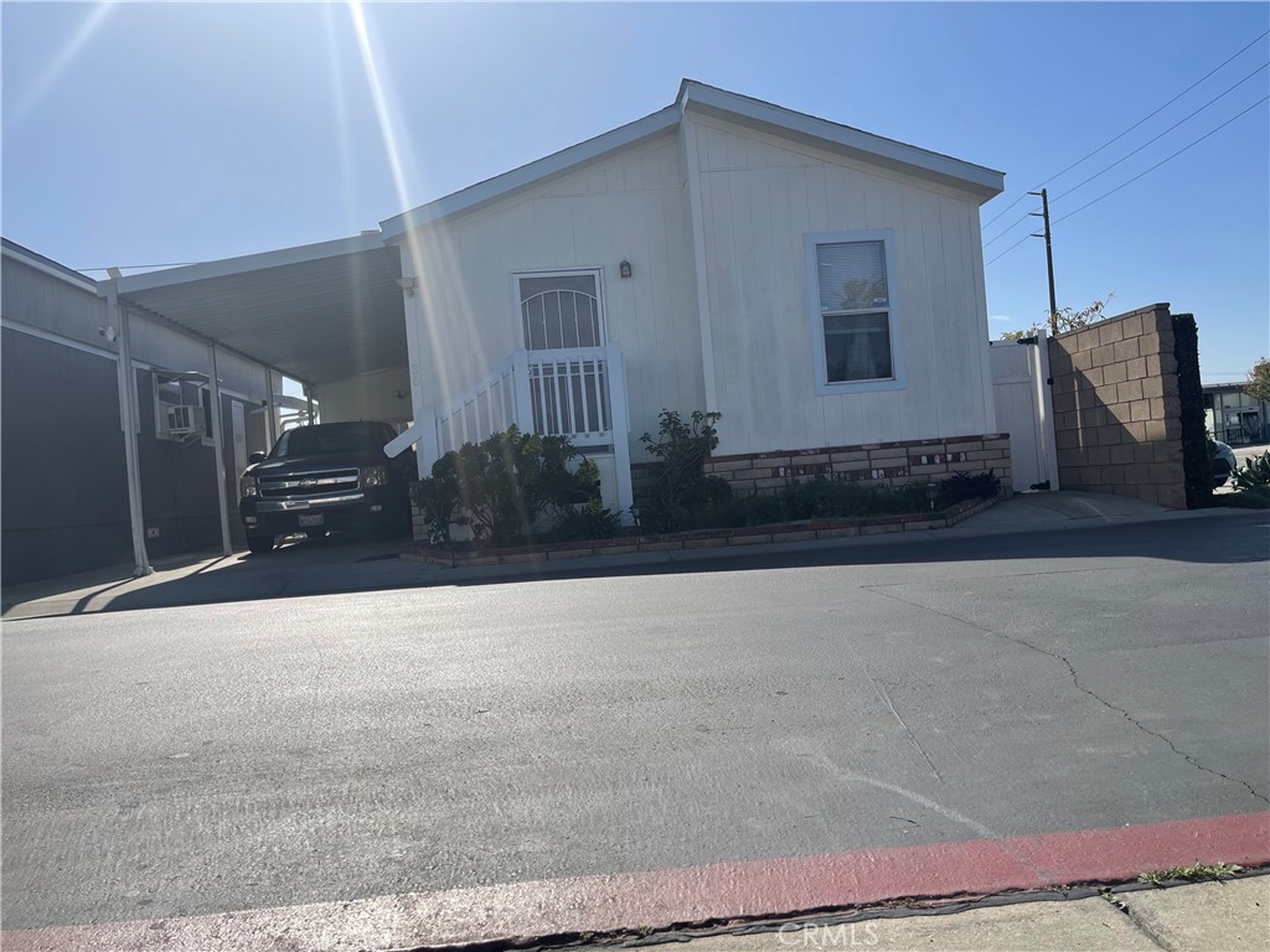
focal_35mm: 25
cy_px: 476
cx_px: 635
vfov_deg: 54.9
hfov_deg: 69.4
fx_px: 917
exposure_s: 1/6579
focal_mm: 5.1
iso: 32
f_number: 1.6
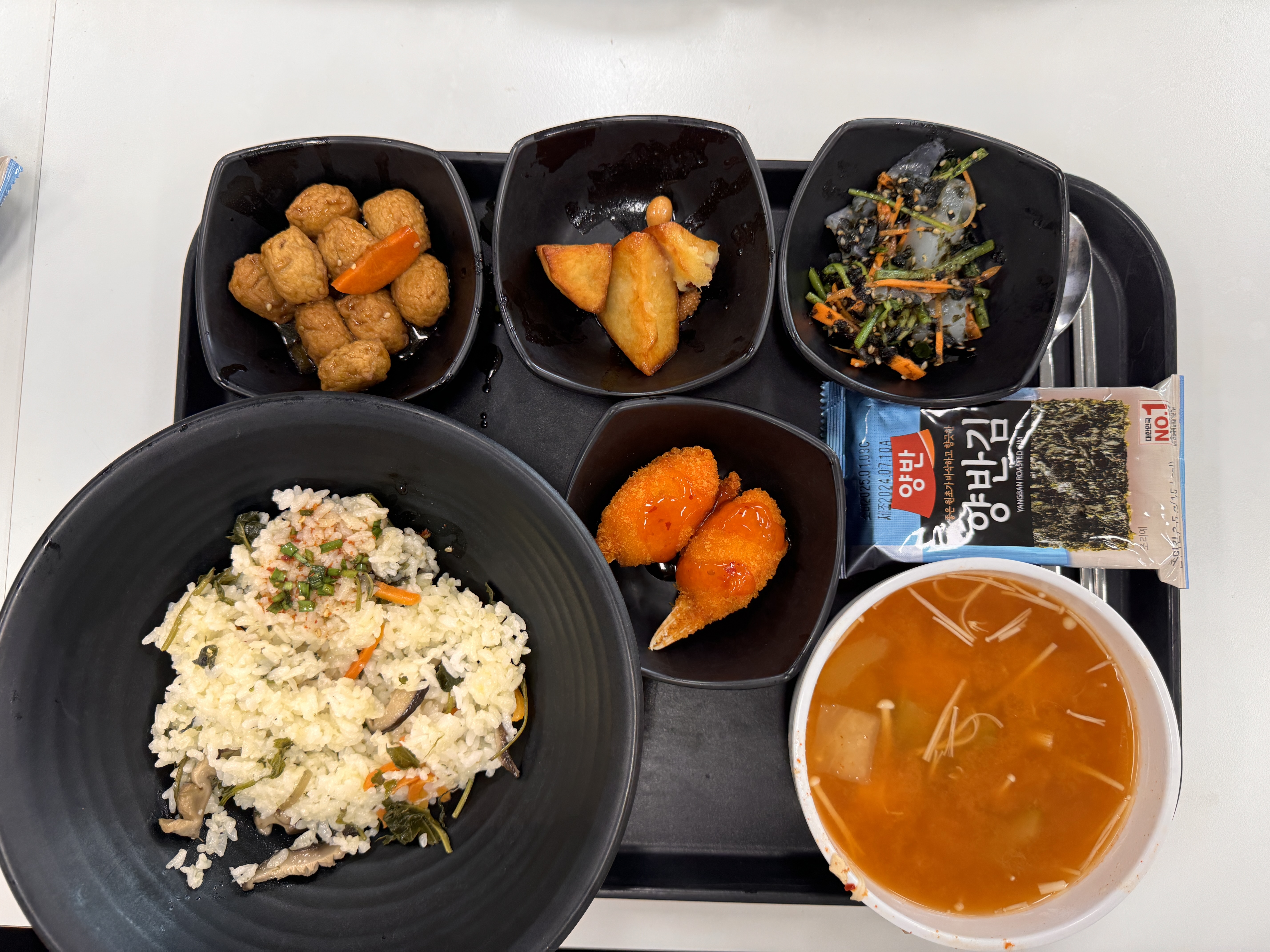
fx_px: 881
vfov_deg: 56.8
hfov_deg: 71.6
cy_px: 476
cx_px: 635
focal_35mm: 24
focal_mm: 6.76
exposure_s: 1/120
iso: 160
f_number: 1.78
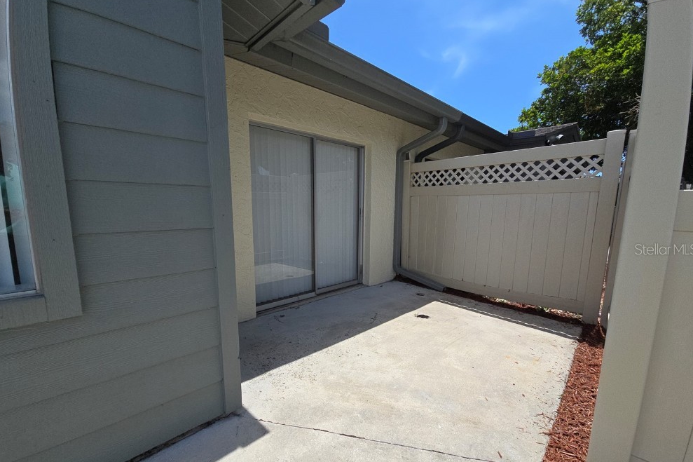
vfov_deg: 81.0
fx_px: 269
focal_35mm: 14
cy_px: 249
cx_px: 342
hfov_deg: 104.3
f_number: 2.2
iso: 50
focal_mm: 2.2
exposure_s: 1/2252
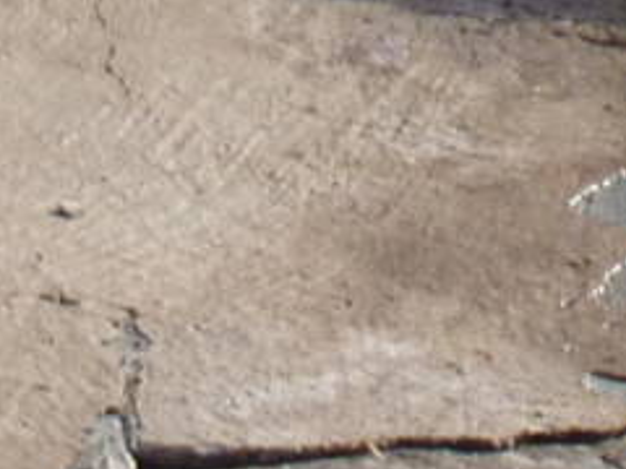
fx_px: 36132
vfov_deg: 0.7
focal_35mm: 1998
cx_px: 373
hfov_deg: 1.0
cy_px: 1477
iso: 160
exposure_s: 1/500
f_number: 4.9
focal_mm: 49.2
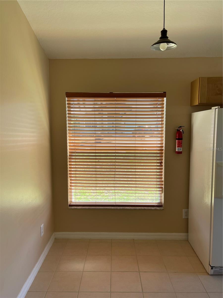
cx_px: 112
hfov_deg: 53.1
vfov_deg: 67.3
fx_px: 223
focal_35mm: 26
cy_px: 149
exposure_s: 1/214
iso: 32
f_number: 1.6
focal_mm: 5.1
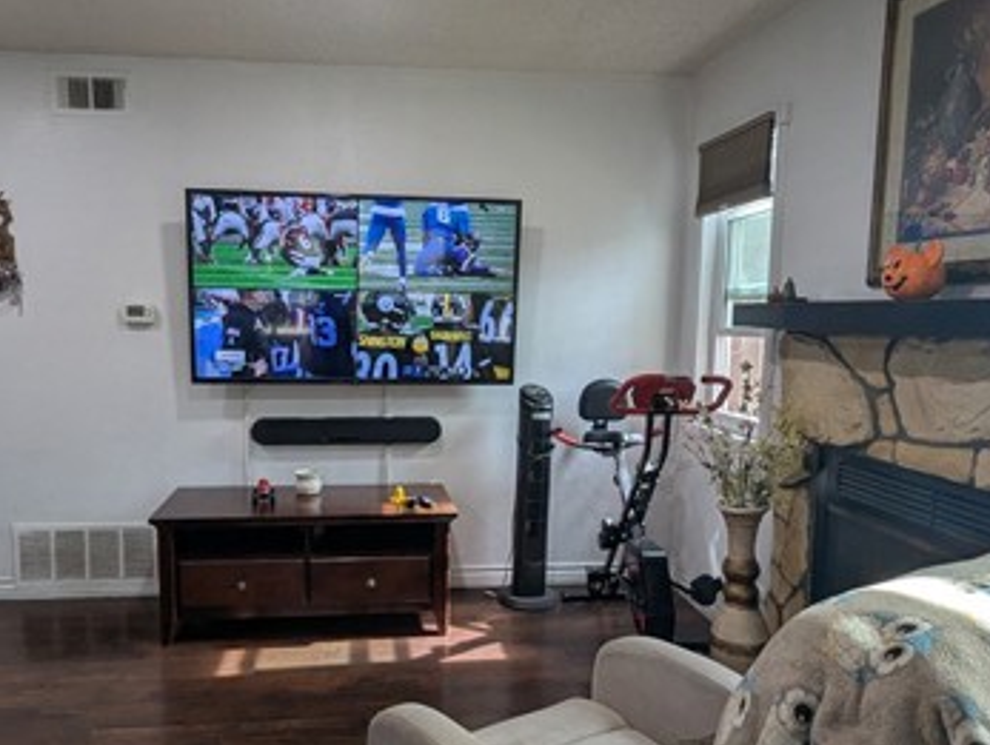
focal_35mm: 24
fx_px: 687
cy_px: 387
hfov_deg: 71.2
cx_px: 428
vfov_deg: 56.9
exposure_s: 1/120
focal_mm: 1.95
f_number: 2.2
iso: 109
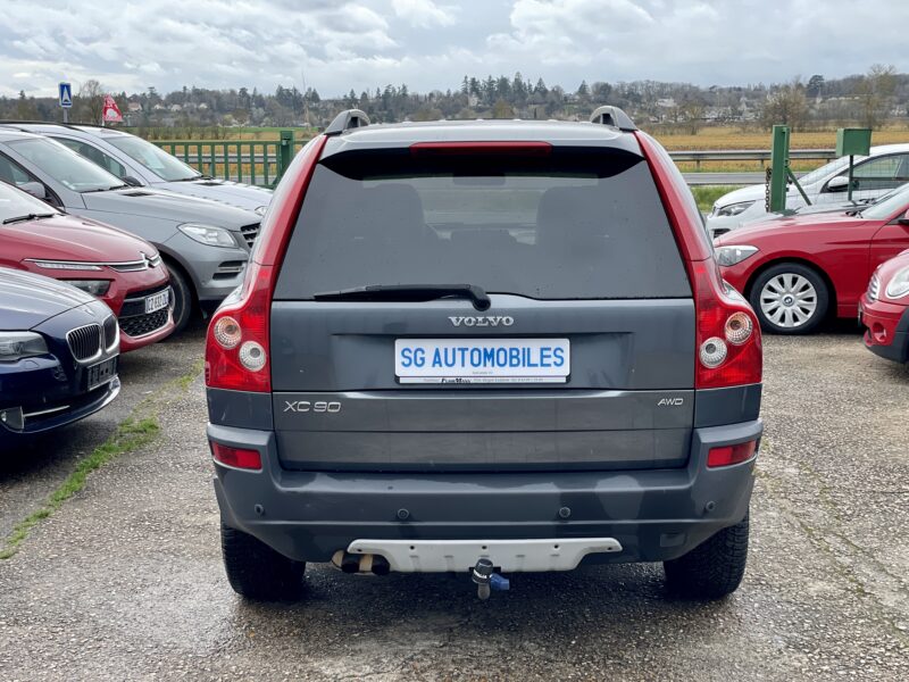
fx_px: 1365
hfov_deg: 36.8
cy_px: 341
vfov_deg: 28.0
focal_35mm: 52
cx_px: 454
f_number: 2
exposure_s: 1/551
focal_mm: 6
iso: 32
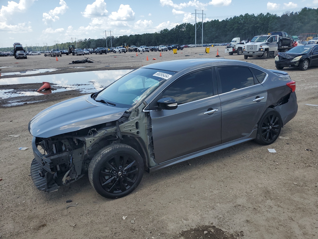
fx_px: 239
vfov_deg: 53.1
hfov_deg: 67.3
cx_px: 159
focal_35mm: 26
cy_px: 120
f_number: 1.5
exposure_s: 1/2500
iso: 50
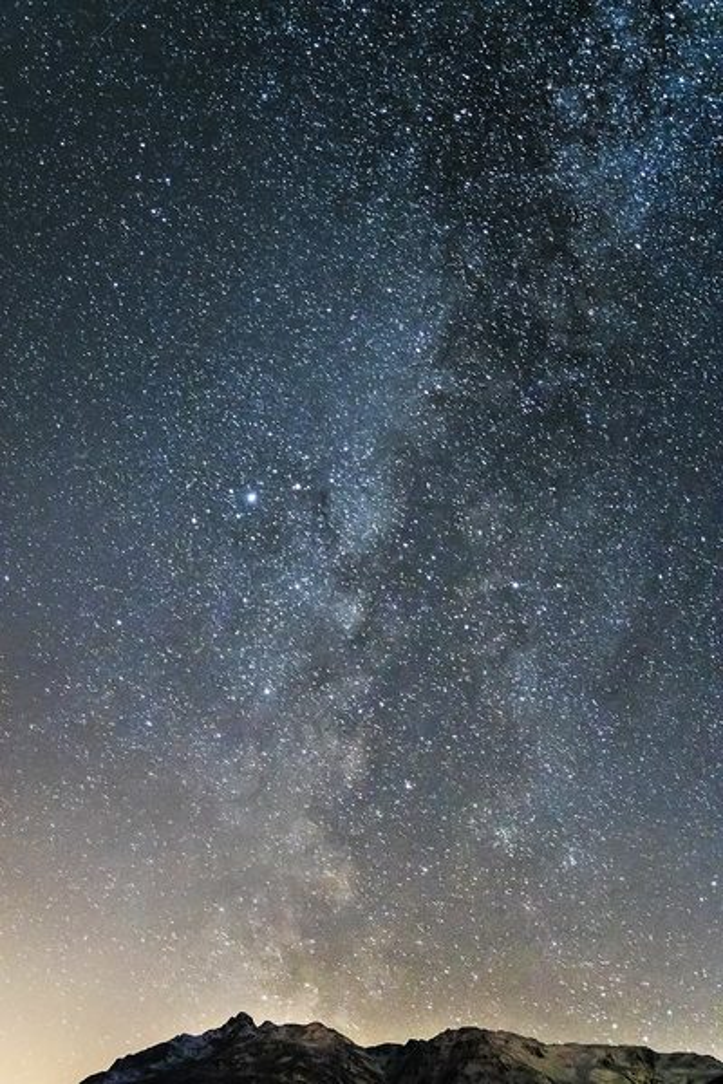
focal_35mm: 42
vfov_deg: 46.4
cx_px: 362
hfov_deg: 31.9
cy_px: 542
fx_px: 1265
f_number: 3.5
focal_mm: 28
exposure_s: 25
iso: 3200
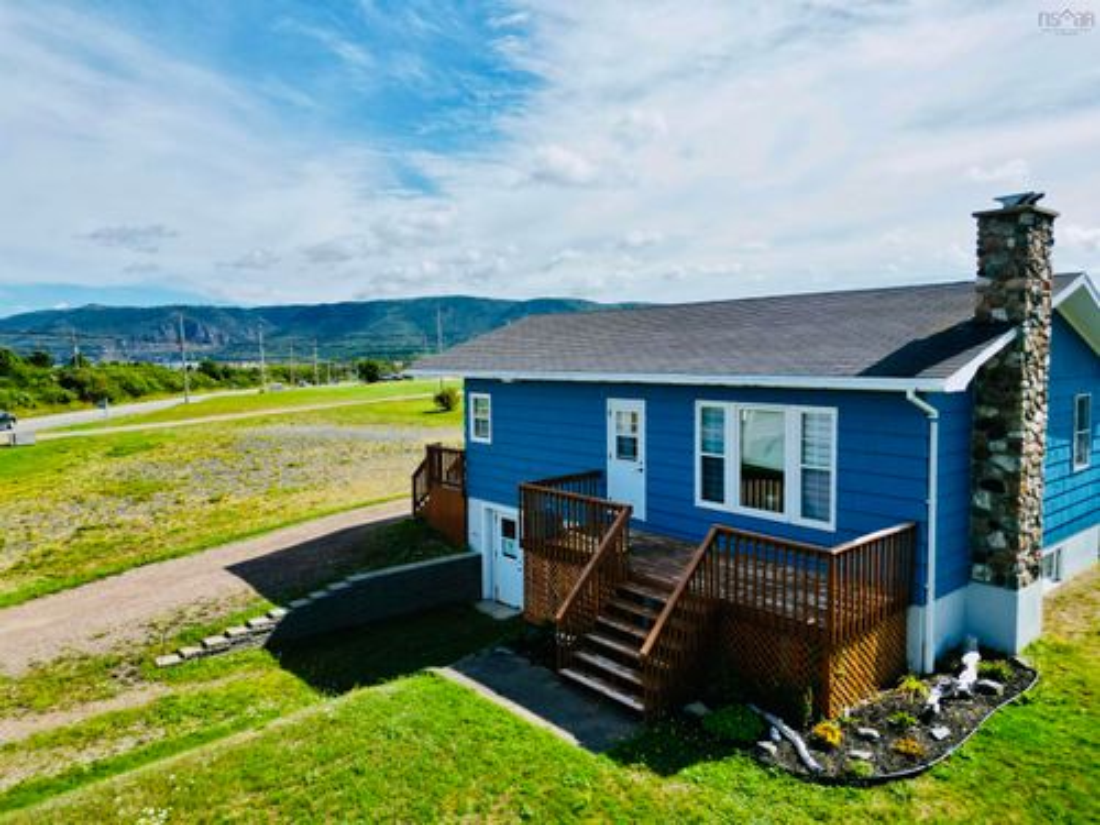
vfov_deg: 56.8
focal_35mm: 24
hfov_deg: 71.6
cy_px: 412
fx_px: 763
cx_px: 550
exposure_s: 1/4000
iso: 130
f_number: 1.7
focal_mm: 6.72
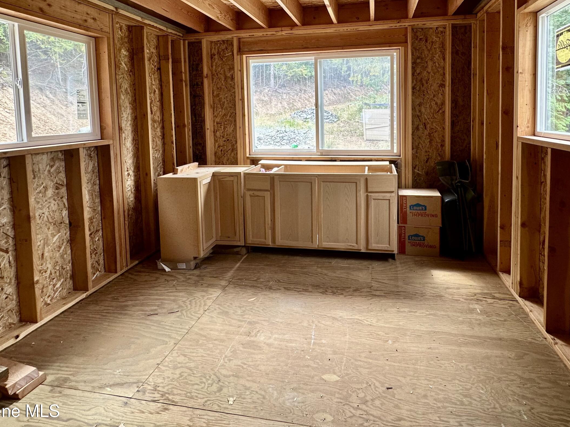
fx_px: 329
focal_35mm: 20
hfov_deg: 81.4
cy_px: 134
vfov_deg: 63.9
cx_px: 319
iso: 80
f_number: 2.2
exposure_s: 1/99
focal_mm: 2.22
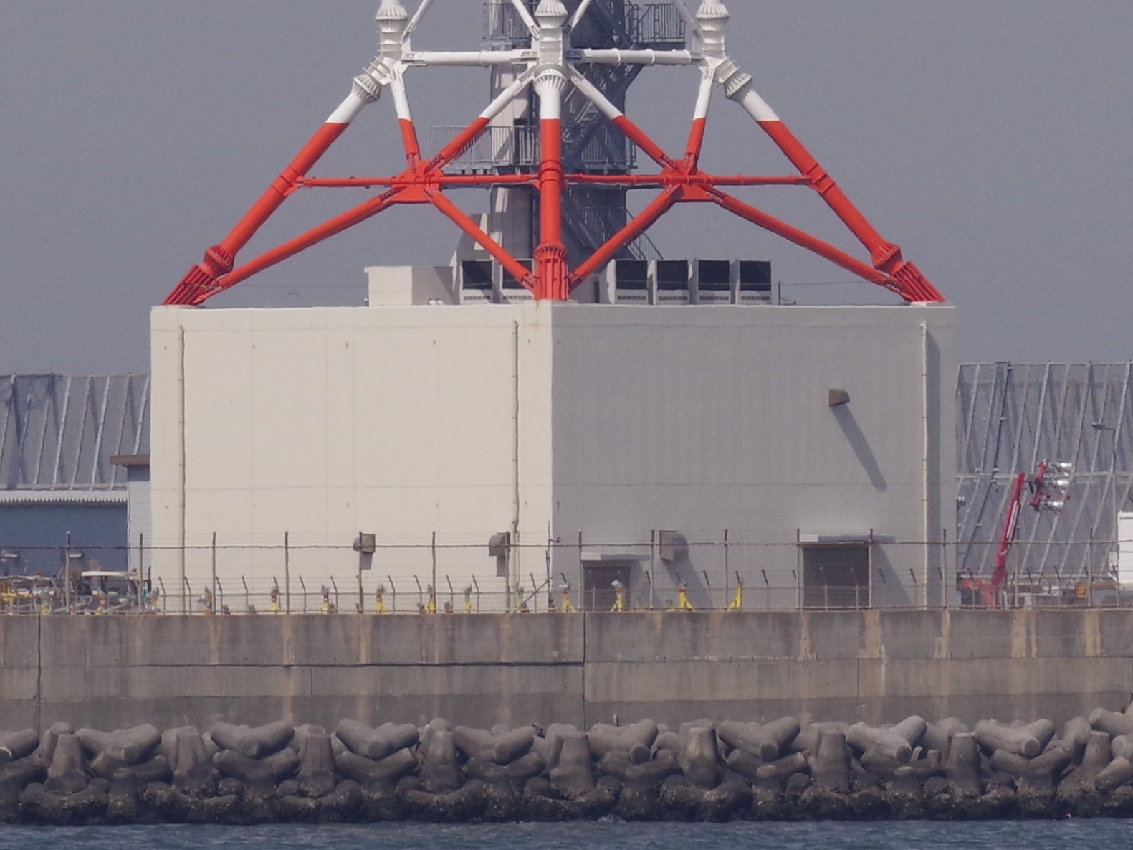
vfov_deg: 1.1
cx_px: 1682
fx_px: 45289
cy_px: 1
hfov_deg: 1.4
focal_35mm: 1384
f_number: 14
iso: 640
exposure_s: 1/1000
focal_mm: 310
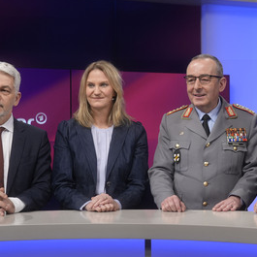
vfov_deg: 26.5
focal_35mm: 65
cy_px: 141
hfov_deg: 26.4
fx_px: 546
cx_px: 164
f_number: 2.2
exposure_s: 1/320
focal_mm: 30
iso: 640
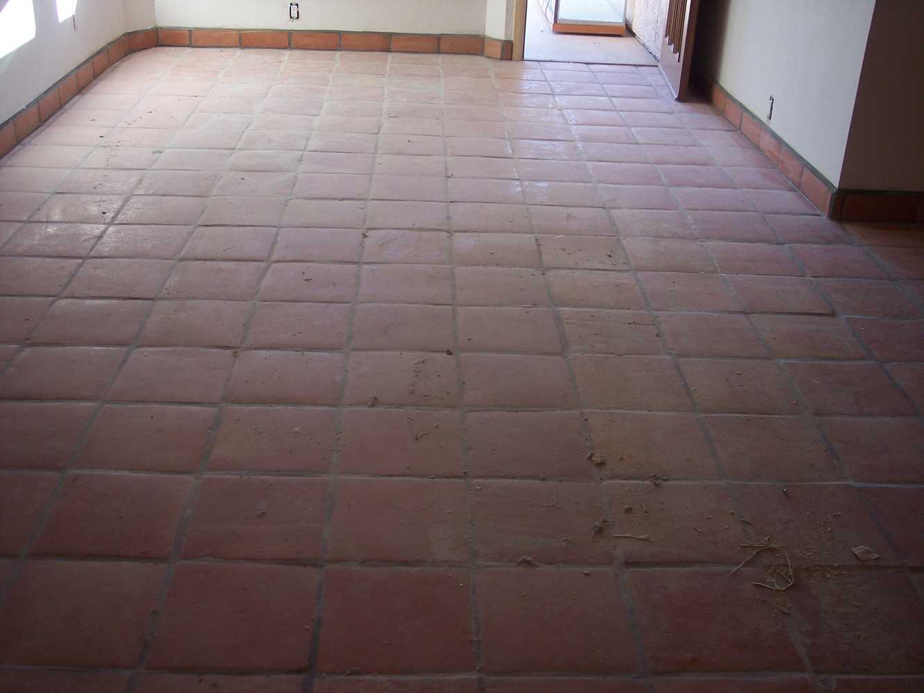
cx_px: 462
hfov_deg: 47.9
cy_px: 346
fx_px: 1041
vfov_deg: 36.8
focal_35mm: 39
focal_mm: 8
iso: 100
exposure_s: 1/60
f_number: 2.8
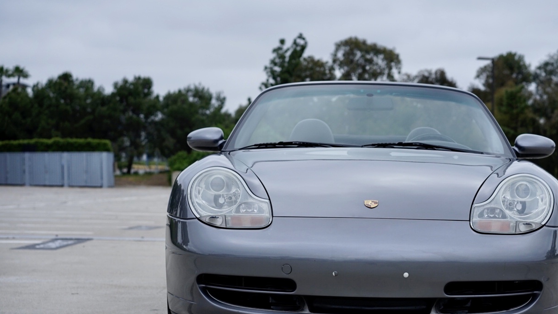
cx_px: 370
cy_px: 217
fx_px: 1139
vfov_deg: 15.7
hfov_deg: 27.4
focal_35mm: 77
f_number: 4
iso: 320
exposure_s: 1/1000
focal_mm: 55
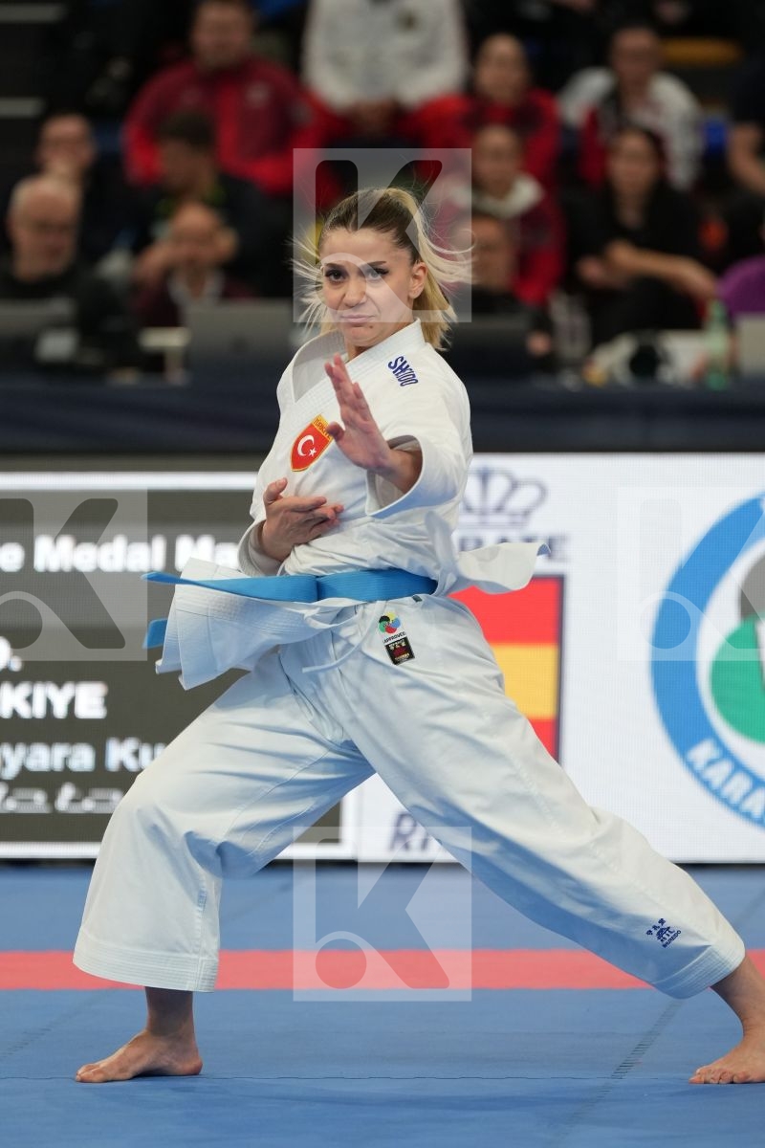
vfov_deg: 6.9
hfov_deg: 4.6
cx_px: 382
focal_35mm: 300
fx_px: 9562
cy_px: 574
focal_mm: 200
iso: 1000
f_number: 2.8
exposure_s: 1/500
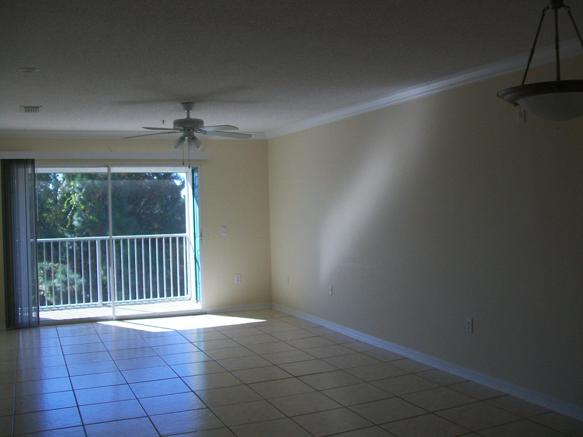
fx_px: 606
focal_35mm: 36
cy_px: 218
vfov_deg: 39.7
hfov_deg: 51.4
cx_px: 292
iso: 64
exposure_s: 1/250
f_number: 2.7
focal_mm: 6
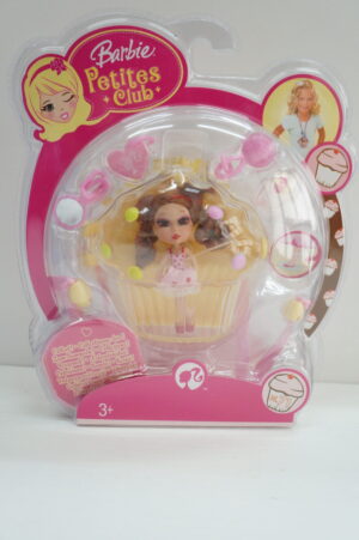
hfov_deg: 41.7
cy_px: 270
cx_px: 180
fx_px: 472
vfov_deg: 59.5
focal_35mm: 32
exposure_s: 1/60
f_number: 5.6
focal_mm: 21
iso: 1000
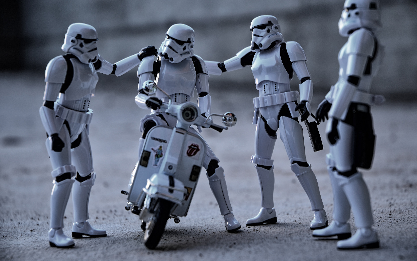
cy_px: 133
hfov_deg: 19.5
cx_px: 209
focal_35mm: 107
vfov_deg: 12.2
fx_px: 1216
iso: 200
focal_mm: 70
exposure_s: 1/15
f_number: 4.5
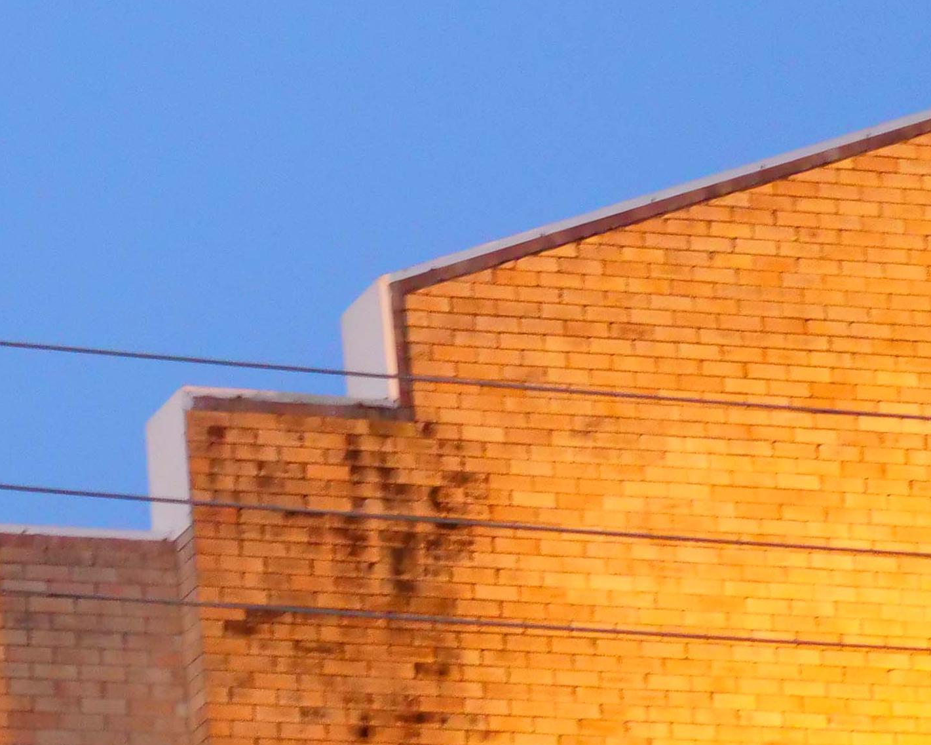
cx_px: -115
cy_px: -282
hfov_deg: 7.4
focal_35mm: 261
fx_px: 7192
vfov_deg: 5.9
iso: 2500
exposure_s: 1/125
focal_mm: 38
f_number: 2.8
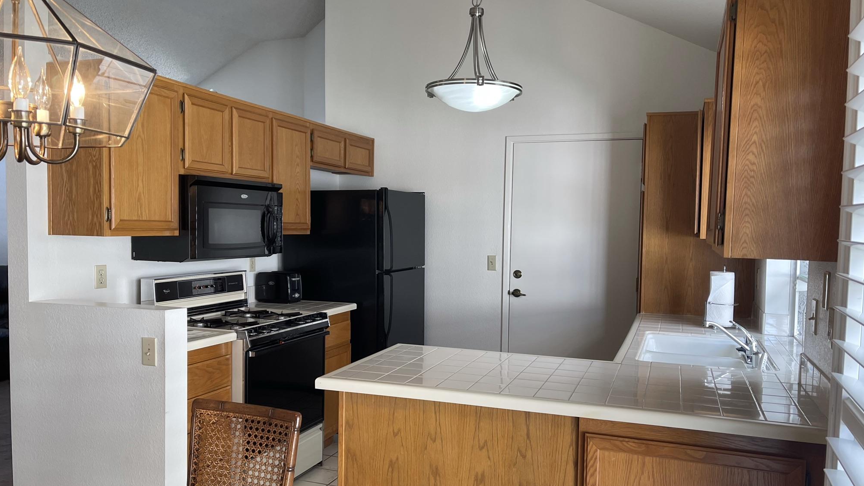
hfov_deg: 66.1
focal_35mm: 29
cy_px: 255
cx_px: 432
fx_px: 664
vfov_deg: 40.2
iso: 100
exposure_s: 1/120
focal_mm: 5.1
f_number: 1.6
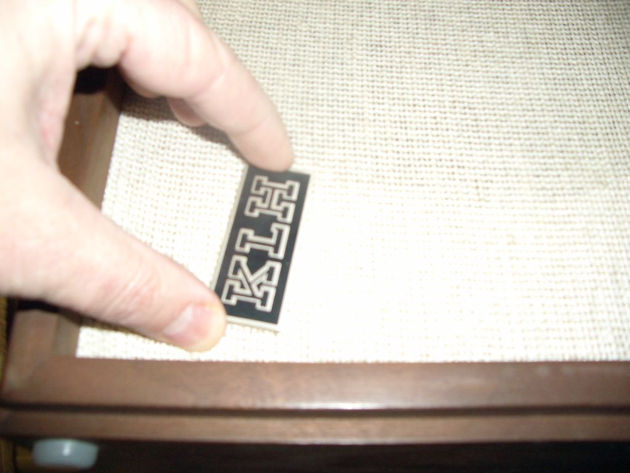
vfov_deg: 40.7
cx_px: 315
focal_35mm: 35
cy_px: 236
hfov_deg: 52.6
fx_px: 637
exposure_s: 1/60
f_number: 2.6
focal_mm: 5.8
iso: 100
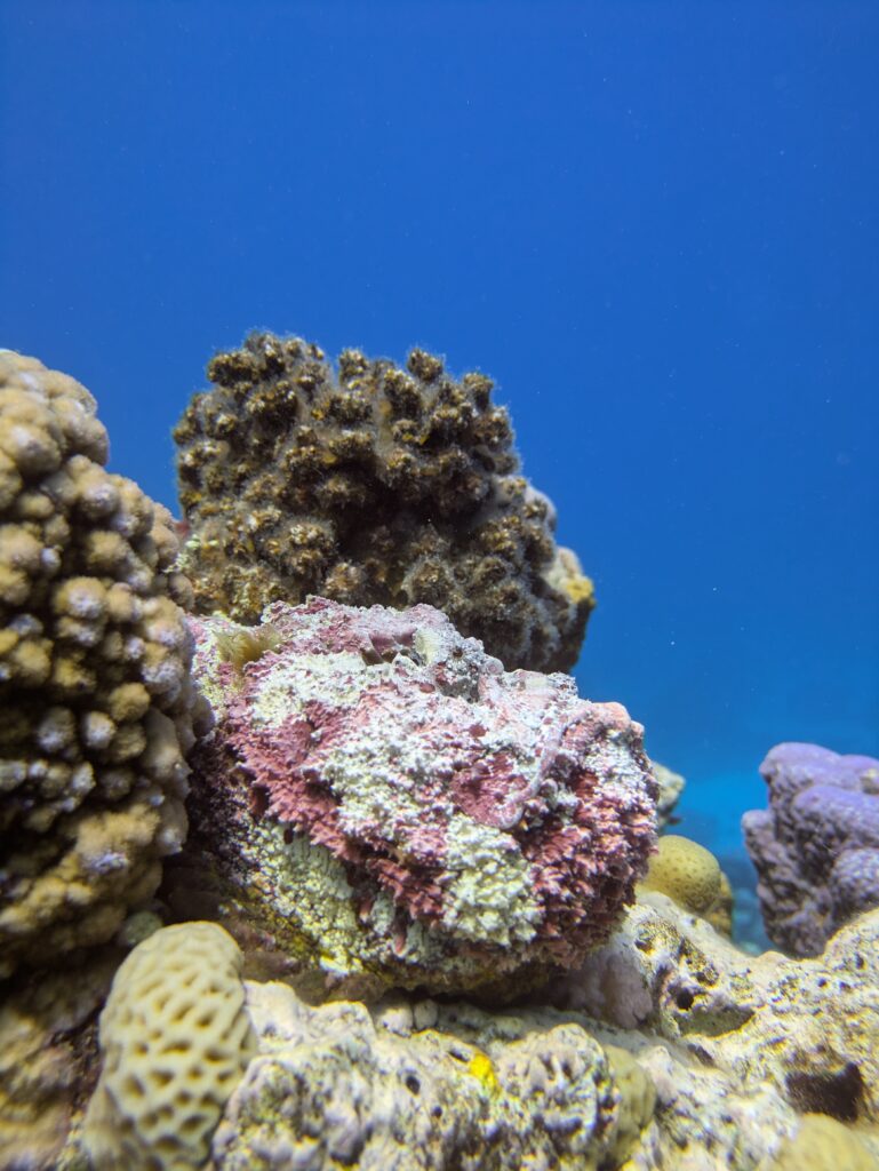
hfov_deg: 54.9
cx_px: 440
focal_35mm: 25
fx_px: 846
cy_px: 586
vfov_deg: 69.4
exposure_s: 1/280
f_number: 1.89
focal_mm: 5.43
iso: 70
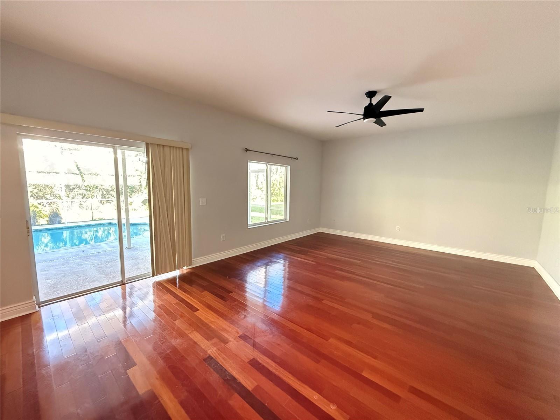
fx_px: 226
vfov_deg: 85.7
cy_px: 210
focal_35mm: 14
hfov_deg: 102.1
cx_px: 280
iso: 1250
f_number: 2.2
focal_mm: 2.22
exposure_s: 1/60
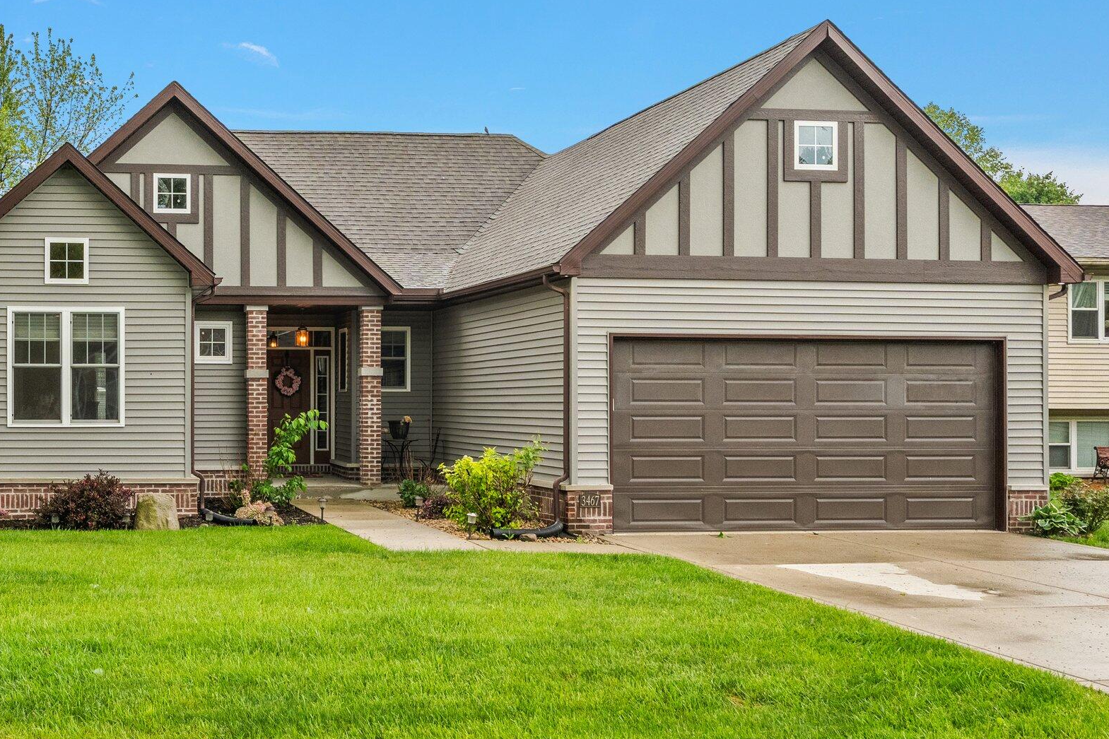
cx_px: 479
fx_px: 1448
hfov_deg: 41.8
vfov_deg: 28.6
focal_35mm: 47
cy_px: 389
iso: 800
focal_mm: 24
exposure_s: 1/40
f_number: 9
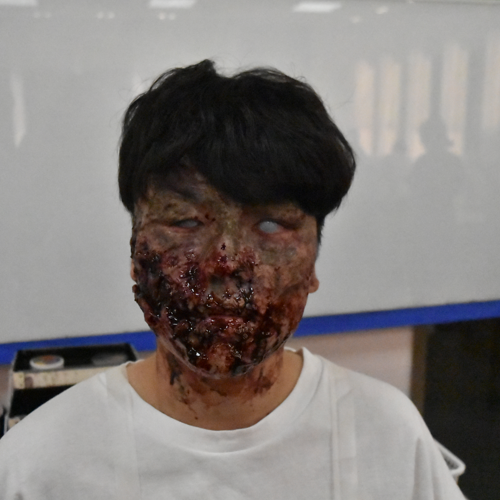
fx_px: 637
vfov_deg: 42.8
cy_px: 255
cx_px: 236
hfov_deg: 42.8
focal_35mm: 39
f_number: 4
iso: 25600
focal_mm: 20
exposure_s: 1/8000
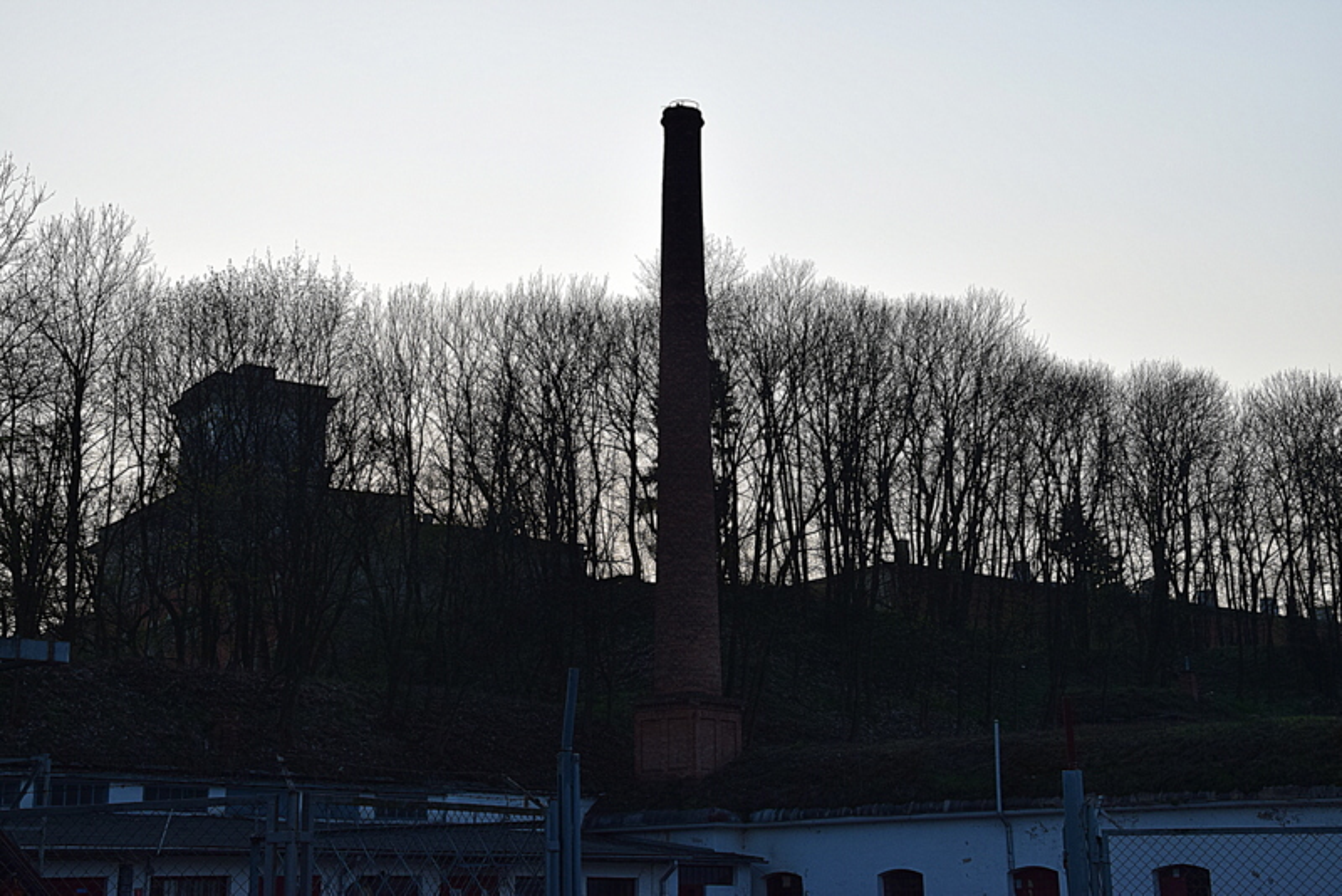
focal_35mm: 52
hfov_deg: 37.8
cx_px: 671
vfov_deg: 25.8
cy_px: 448
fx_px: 1958
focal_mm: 35
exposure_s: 1/500
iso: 400
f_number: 11
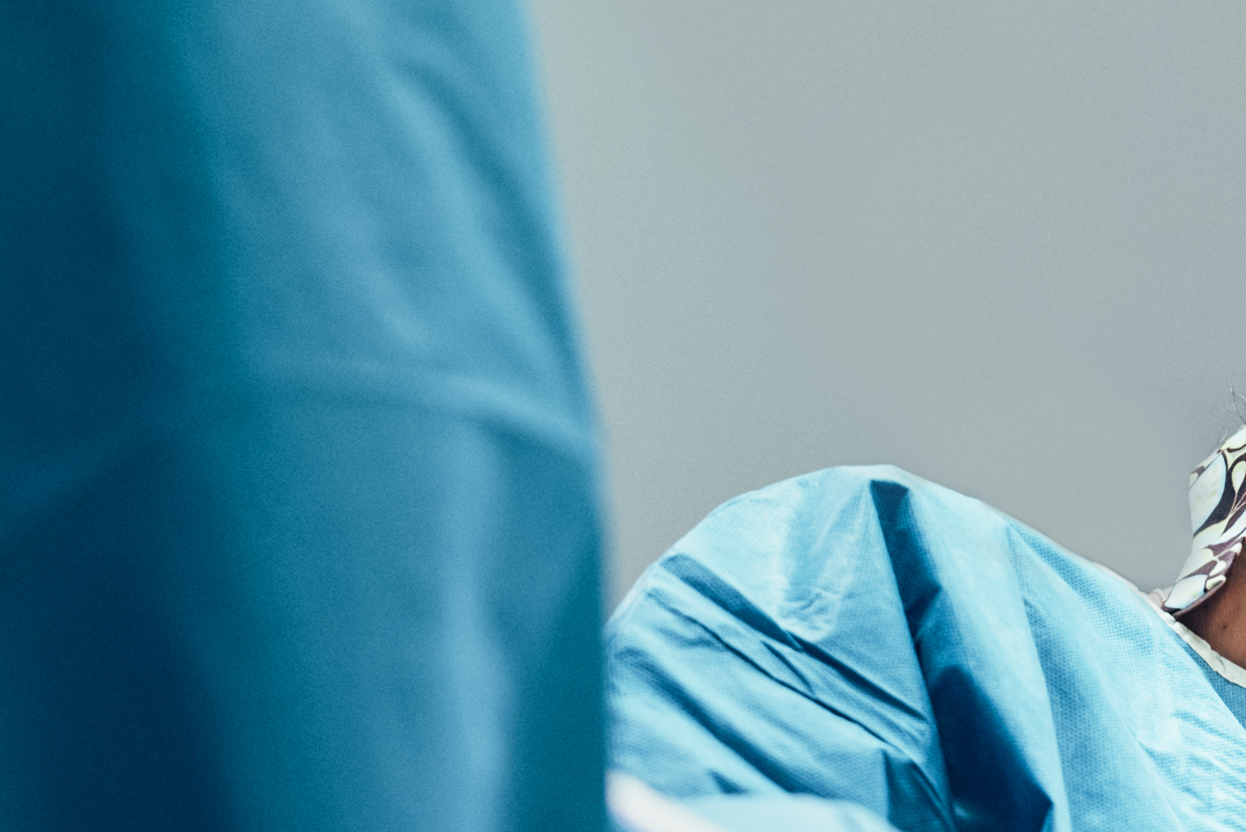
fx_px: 4155
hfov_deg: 16.2
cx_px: 1578
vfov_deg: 11.4
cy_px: 356
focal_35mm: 120
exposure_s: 1/320
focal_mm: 32
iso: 800
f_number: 4
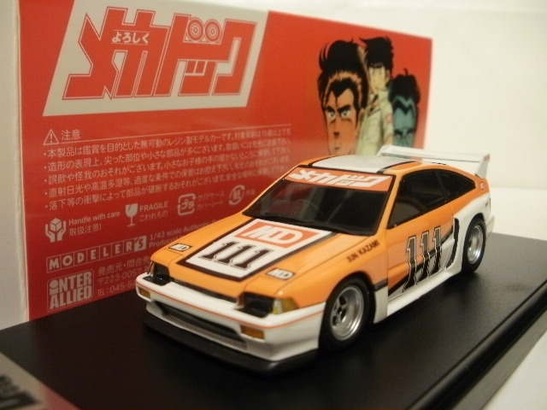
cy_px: 205
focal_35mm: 36
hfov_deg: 51.4
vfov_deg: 39.7
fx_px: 569
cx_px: 274
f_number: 3.5
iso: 125
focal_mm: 6.3
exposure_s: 1/8
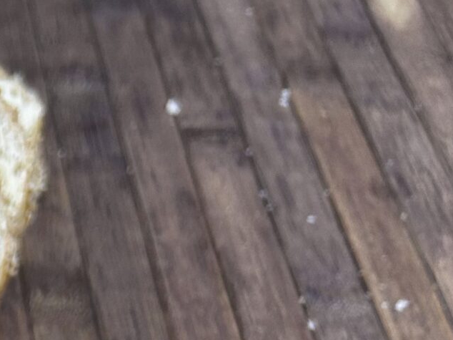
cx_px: -447
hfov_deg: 15.2
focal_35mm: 105
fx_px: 1374
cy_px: 664
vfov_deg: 12.5
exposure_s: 1/50
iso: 80
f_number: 1.5
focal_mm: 5.7
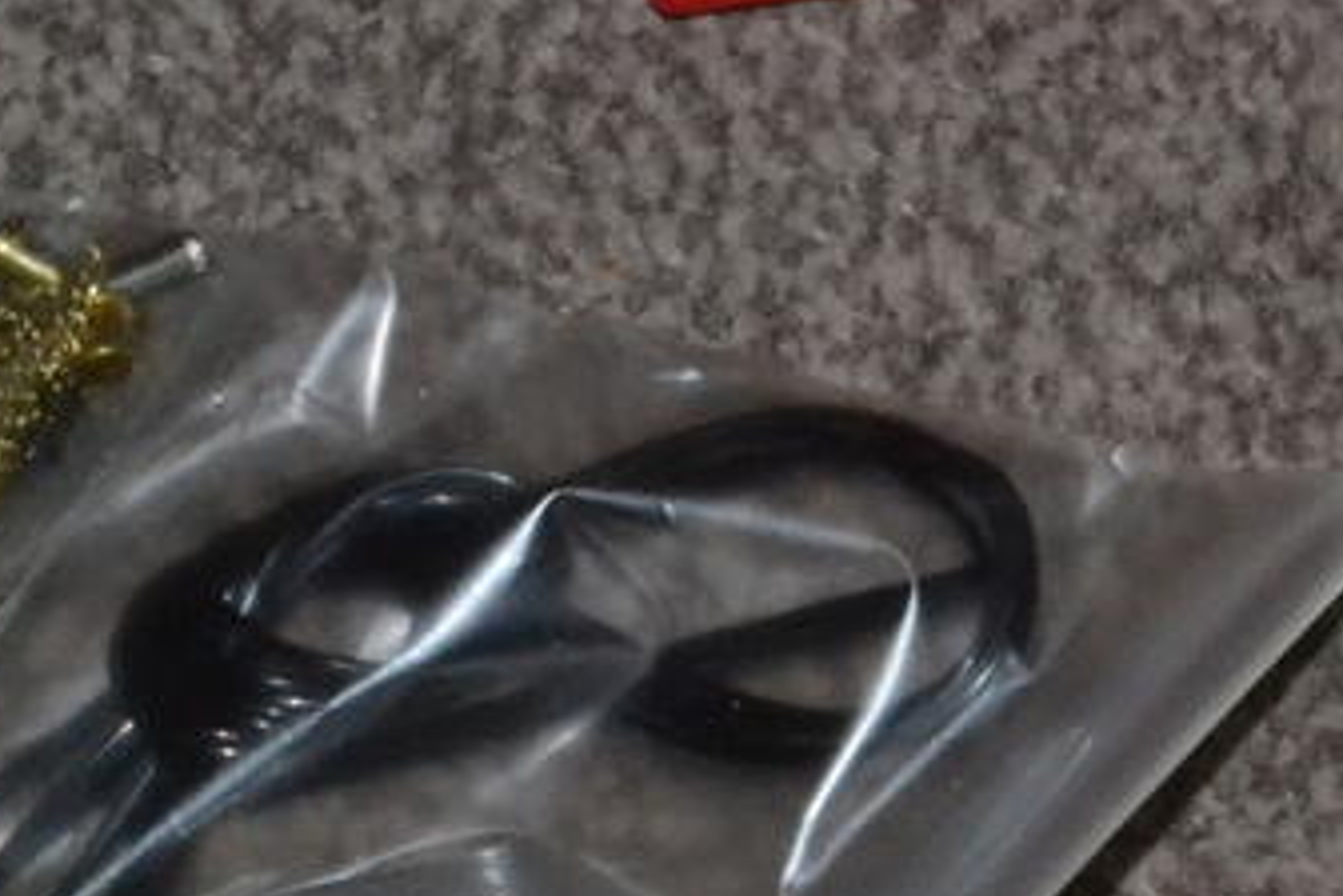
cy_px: 824
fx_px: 9587
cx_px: 2338
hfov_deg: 7.8
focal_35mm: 257
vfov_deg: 5.3
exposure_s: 1/60
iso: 3200
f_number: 25
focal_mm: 48
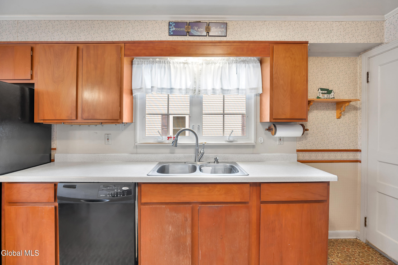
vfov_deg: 73.8
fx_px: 177
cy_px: 132
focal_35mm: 16
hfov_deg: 96.7
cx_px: 199
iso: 250
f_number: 6.3
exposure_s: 1/10
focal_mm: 16
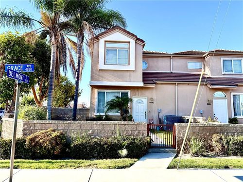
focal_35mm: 24
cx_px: 122
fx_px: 168
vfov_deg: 56.8
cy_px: 91
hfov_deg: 71.6
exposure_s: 1/1949
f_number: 1.78
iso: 80
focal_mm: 6.76
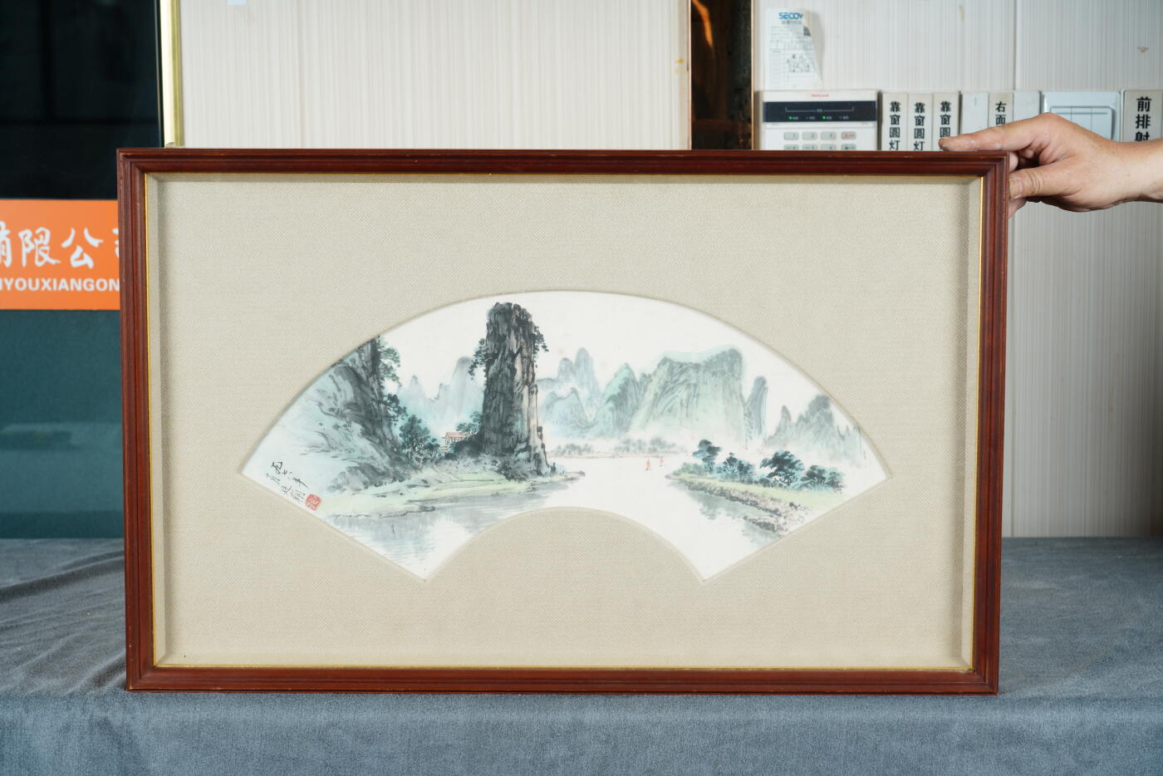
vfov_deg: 19.5
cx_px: 582
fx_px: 2262
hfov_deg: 28.8
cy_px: 388
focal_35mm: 70
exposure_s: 1/160
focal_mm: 70
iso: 100
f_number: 8
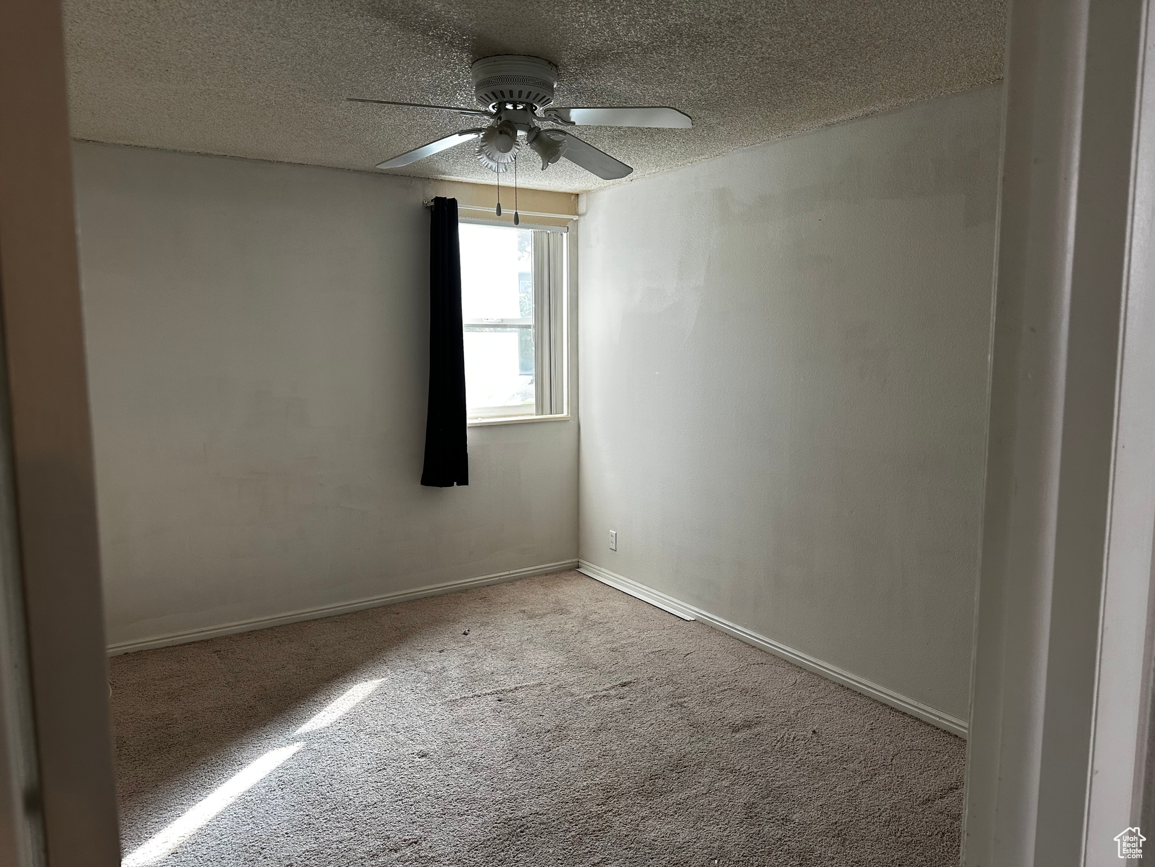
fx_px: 801
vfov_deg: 56.8
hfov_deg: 71.6
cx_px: 578
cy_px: 434
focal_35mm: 24
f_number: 1.78
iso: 125
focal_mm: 6.86
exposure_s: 1/120
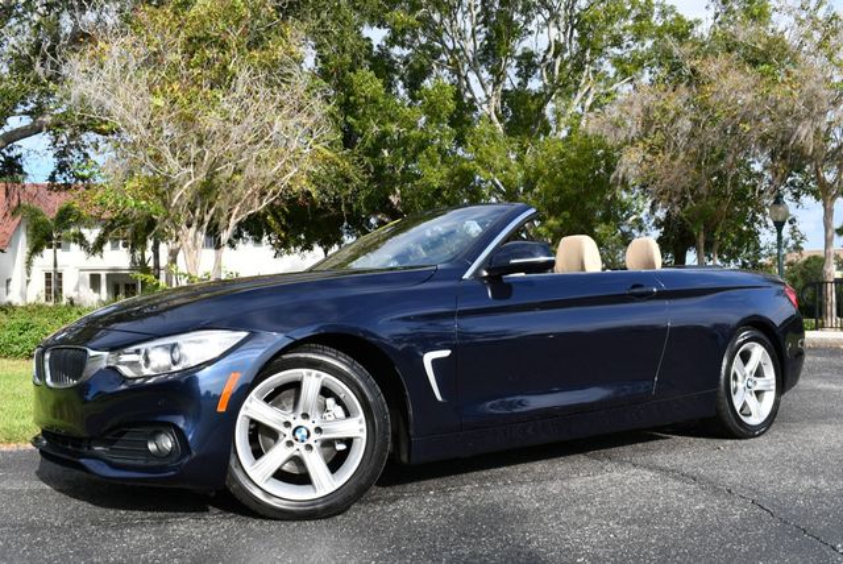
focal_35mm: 36
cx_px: 422
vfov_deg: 36.9
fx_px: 844
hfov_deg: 53.1
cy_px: 282
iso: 140
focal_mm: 18
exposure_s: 1/250
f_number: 8
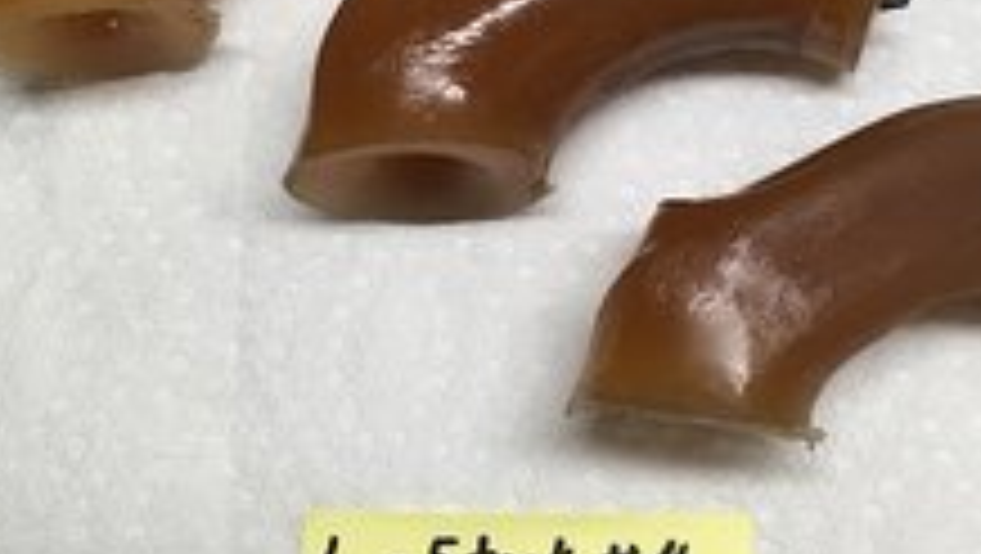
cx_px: 576
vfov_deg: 20.7
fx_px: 1510
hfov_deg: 35.9
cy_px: 180
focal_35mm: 58
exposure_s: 1/30
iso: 25
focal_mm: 4.15
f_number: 2.2
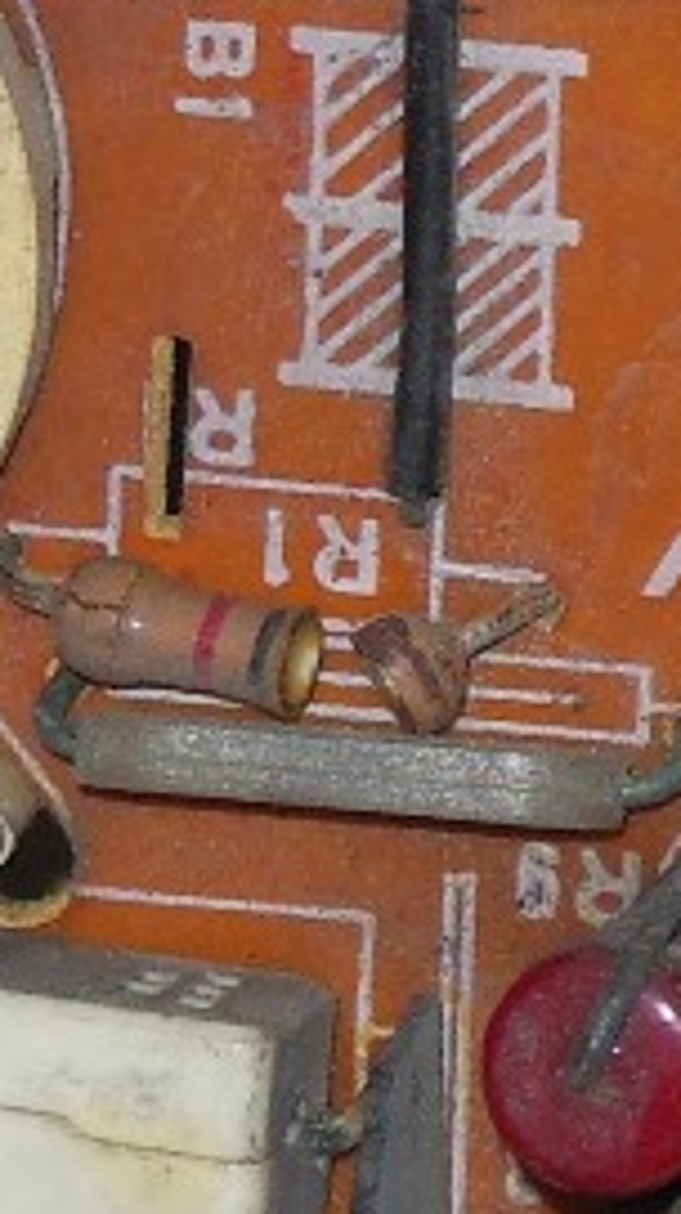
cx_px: -76
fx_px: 6434
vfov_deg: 10.8
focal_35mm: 200
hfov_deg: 6.0
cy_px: 470
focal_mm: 19.7
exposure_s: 1/60
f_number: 4.8
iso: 200
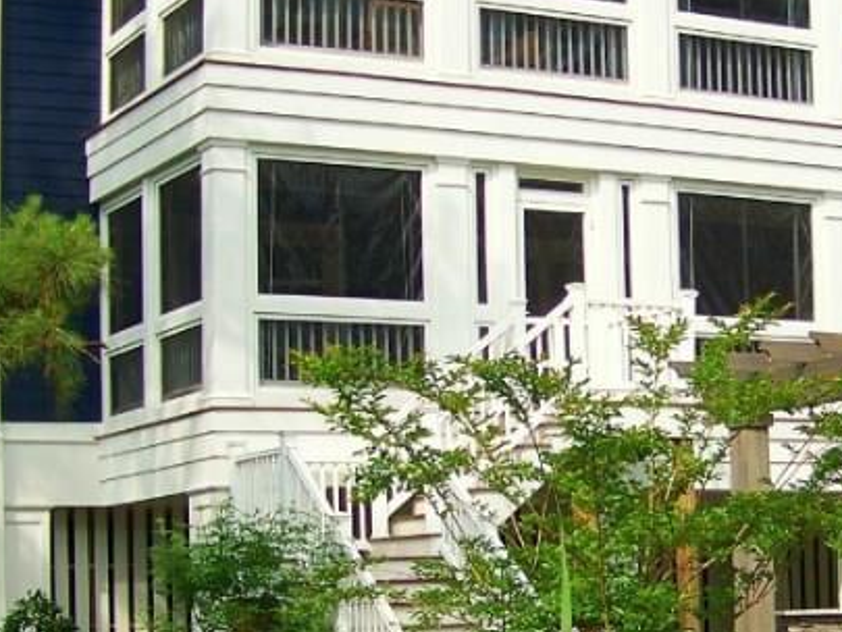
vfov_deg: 16.2
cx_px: 672
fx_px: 2214
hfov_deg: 21.3
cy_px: 447
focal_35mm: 91
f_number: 2.8
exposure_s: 1/500
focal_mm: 5.85
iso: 64
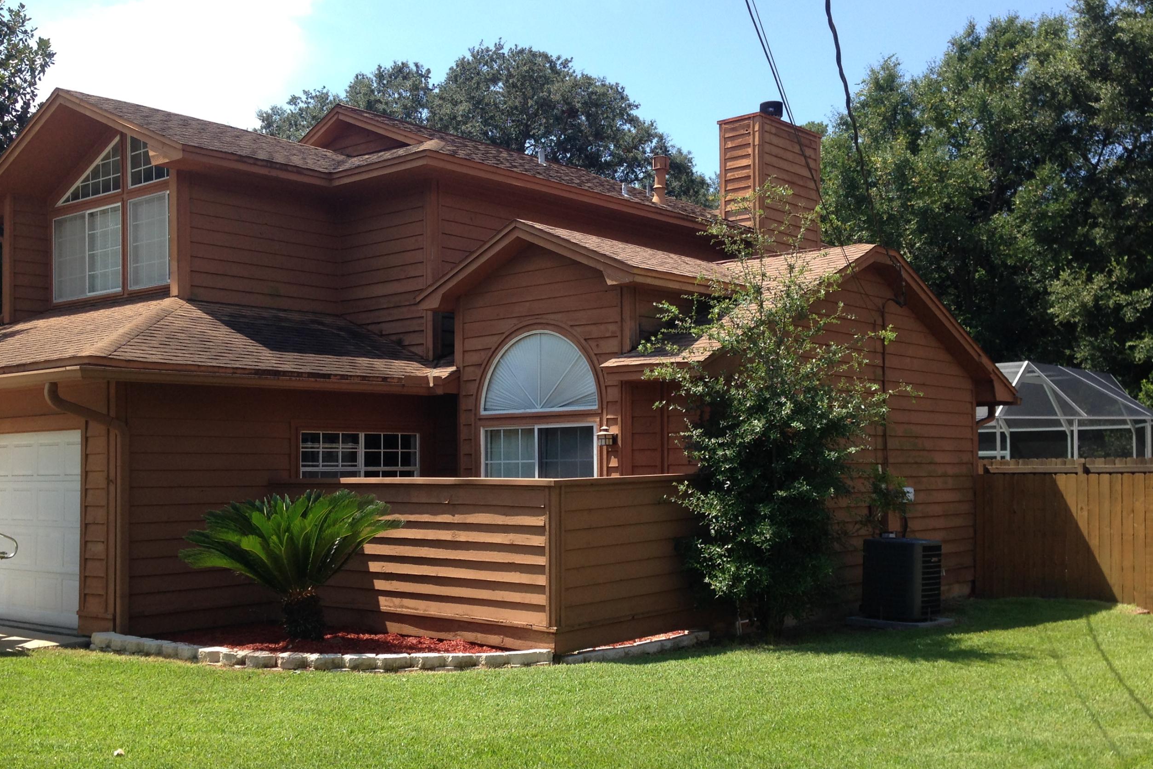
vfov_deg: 32.6
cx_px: 597
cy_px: 450
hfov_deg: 47.4
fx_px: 1313
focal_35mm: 41
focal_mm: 4.12
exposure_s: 1/786
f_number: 2.4
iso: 50
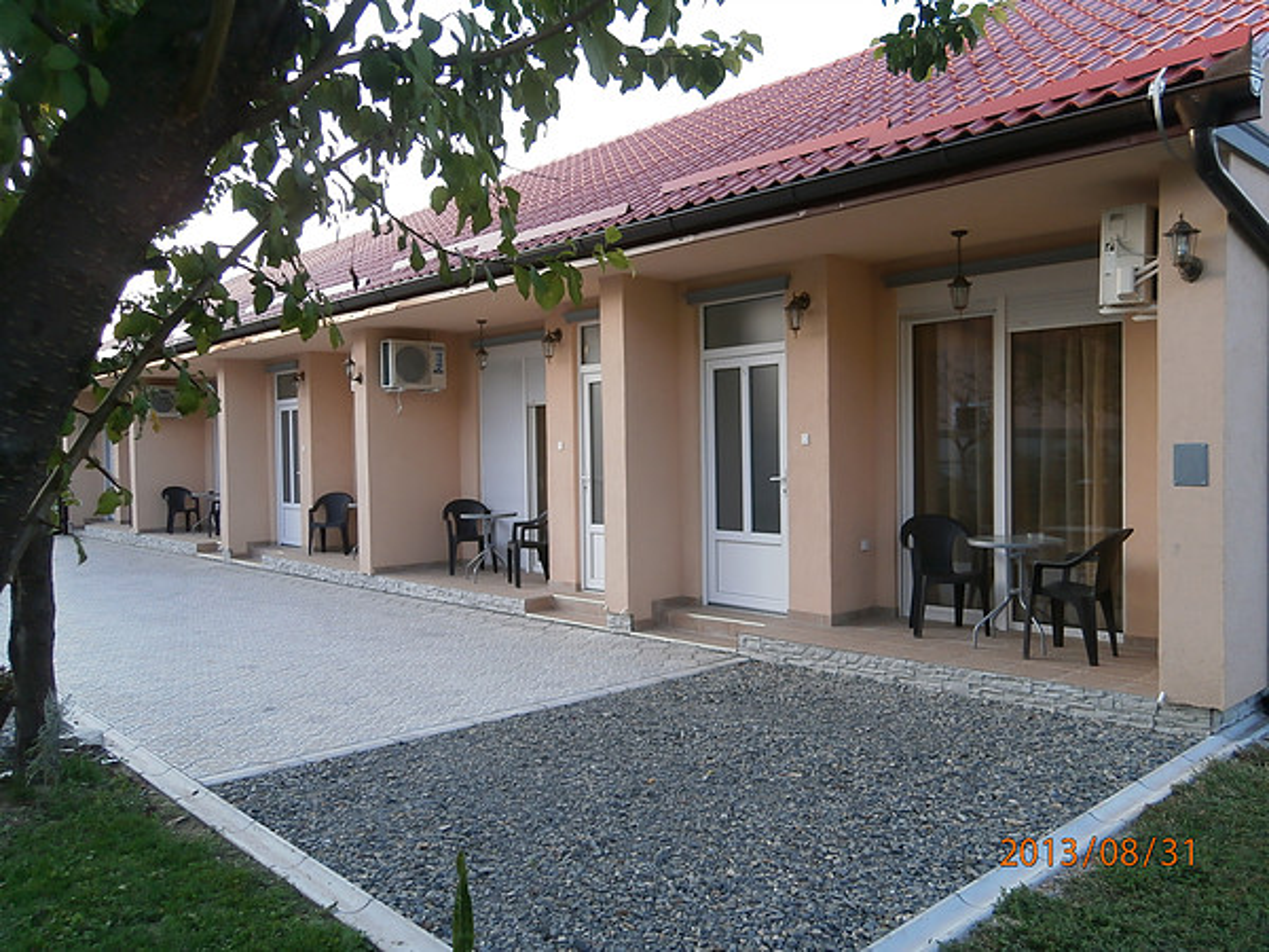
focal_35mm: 26
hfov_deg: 67.3
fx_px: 953
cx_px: 634
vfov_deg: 53.1
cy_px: 476
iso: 80
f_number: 2.8
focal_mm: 4.7
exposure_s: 1/125
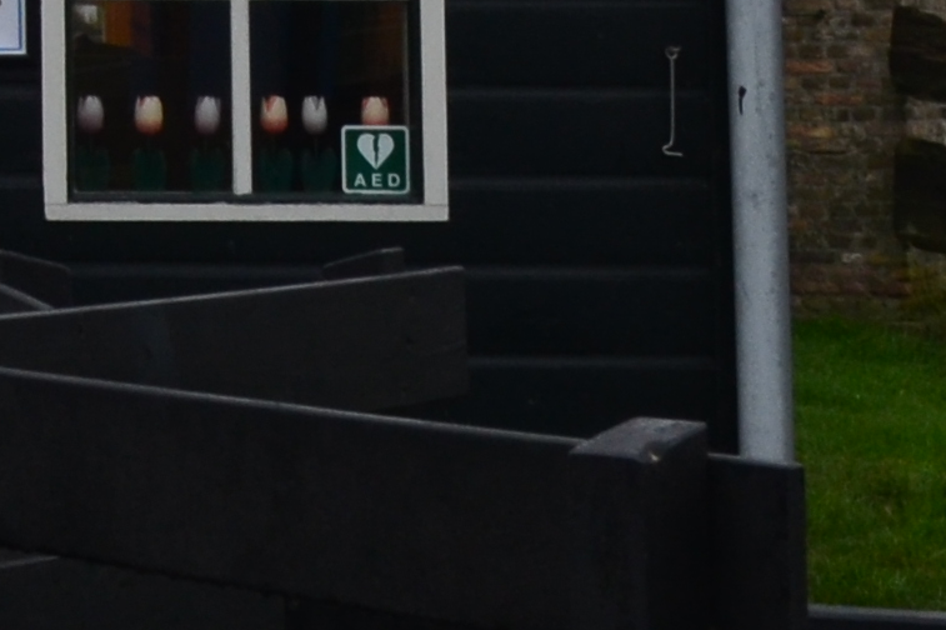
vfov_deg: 5.7
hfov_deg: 8.3
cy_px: -872
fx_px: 6146
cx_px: -1031
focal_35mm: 234
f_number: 10
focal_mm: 24
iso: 400
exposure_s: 1/50
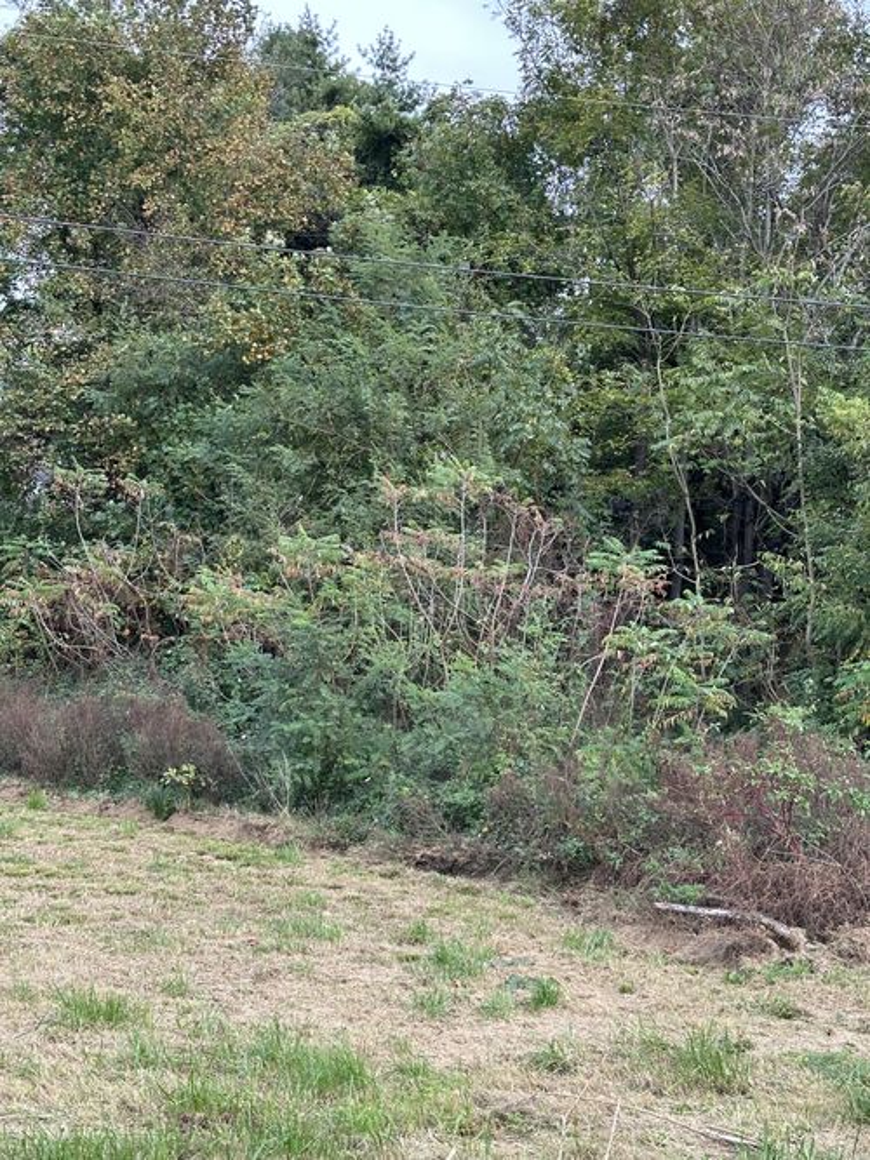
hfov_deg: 30.3
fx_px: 1609
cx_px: 435
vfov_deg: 39.7
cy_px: 580
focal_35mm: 48
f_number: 1.78
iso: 64
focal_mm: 6.86
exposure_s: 1/384
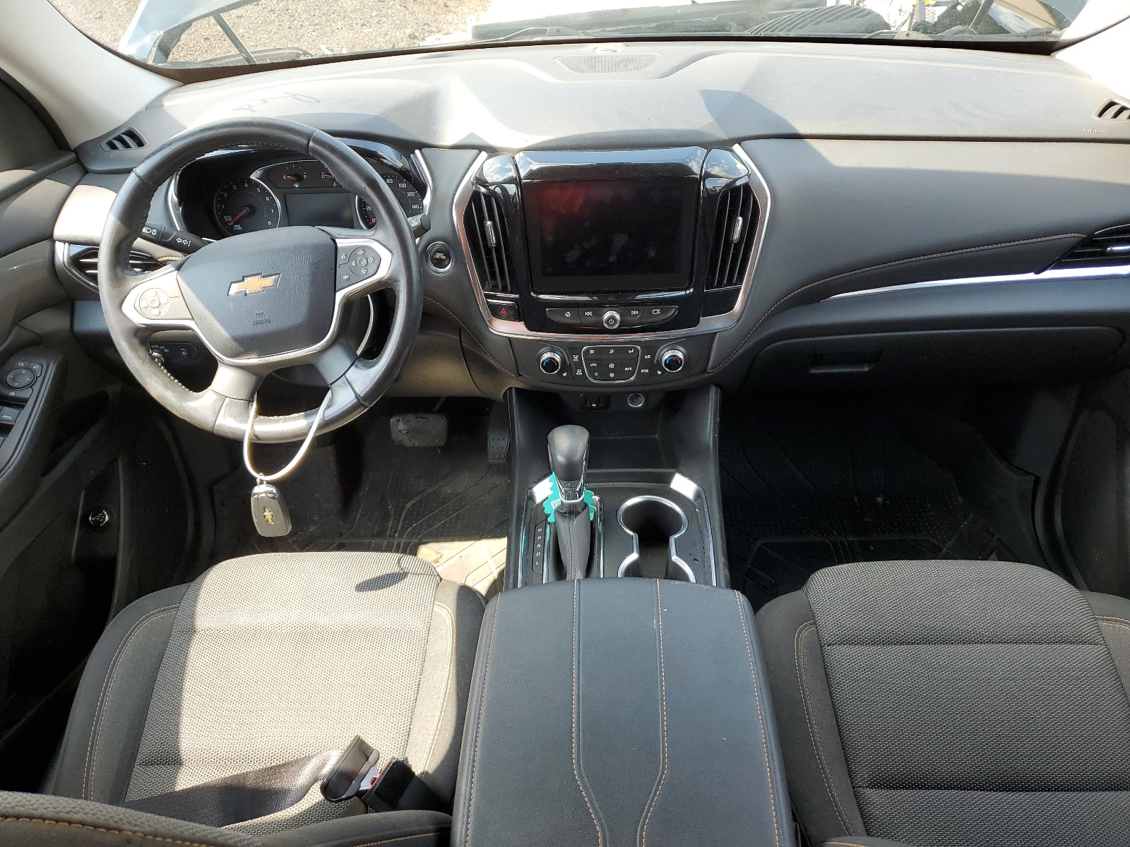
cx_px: 565
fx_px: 849
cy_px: 424
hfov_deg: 67.3
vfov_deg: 53.1
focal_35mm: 26
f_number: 1.5
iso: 50
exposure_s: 1/217
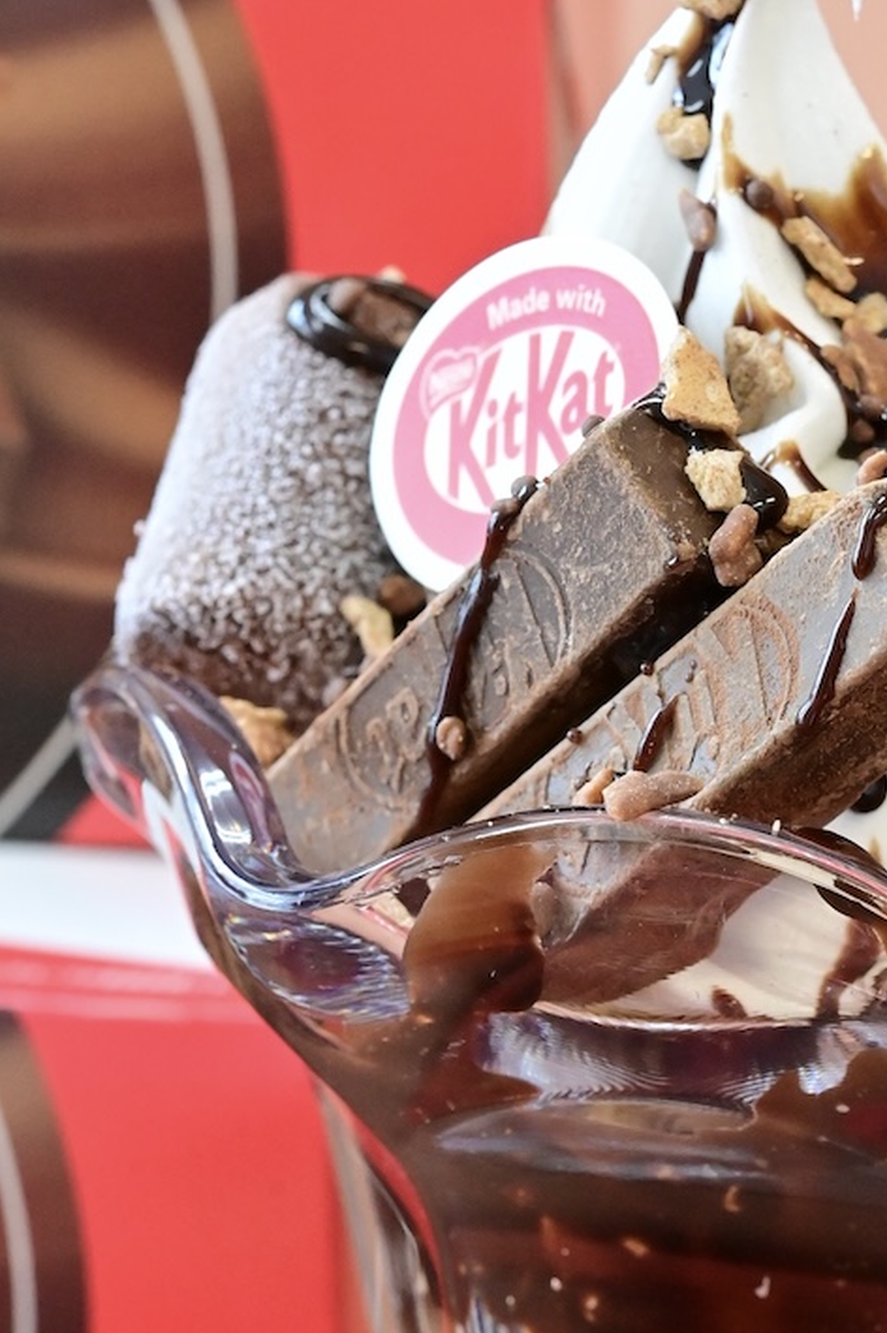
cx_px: 740
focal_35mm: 127
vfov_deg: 15.9
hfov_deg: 10.7
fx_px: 4698
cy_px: 1222
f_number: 10
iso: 6400
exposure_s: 1/160
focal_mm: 60
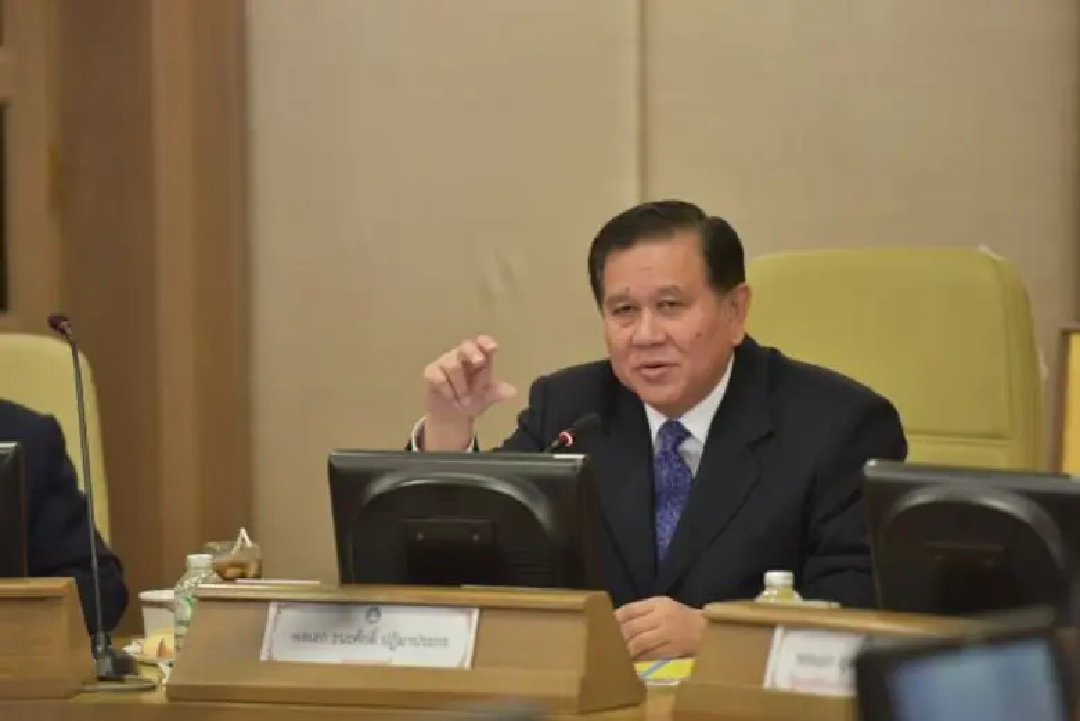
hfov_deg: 10.3
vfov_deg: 6.9
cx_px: 540
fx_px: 6003
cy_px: 360
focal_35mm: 200
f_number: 3.2
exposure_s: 1/125
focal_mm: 200
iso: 1600
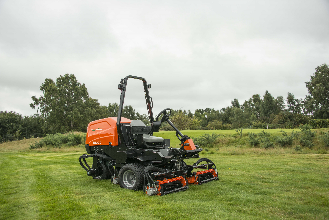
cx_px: 164
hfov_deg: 53.1
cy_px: 110
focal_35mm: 36
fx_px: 329
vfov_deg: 36.9
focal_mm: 36
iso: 200
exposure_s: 1/250
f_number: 5.6
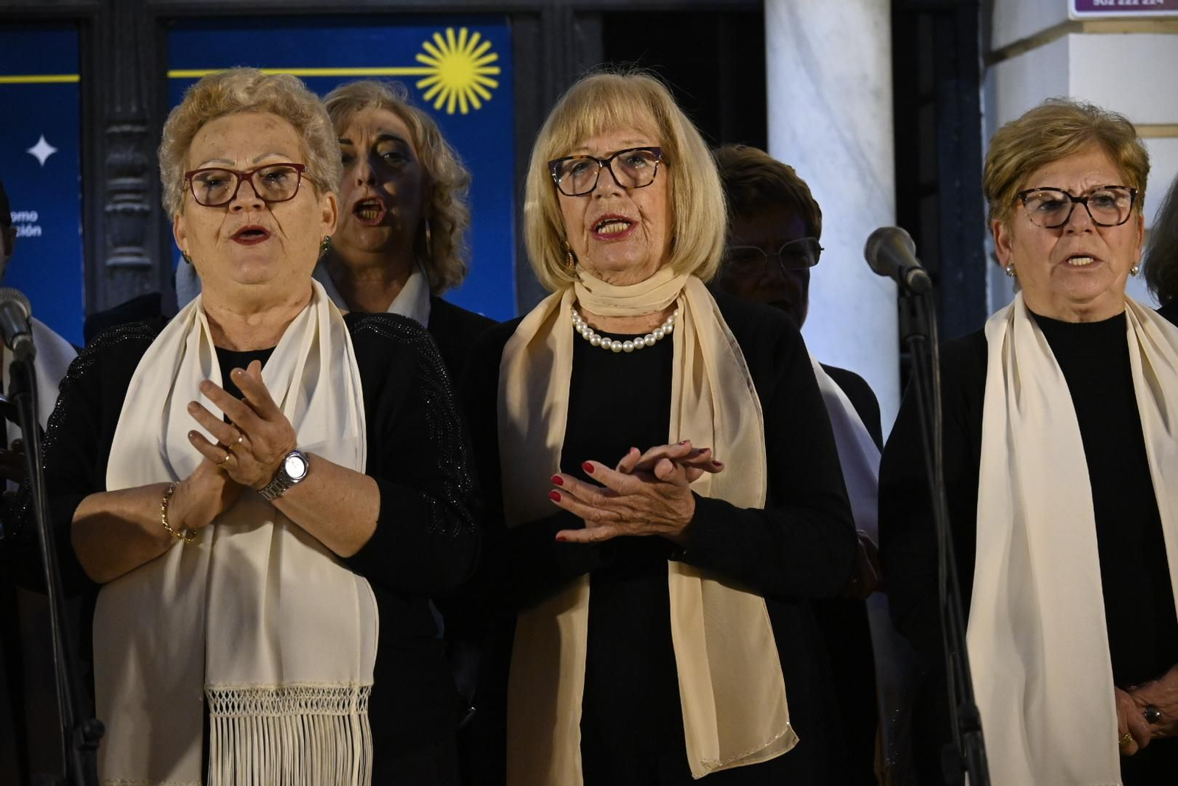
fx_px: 4908
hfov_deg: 13.7
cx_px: 589
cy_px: 393
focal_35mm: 150
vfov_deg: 9.2
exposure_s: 1/160
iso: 3200
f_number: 5
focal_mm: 100
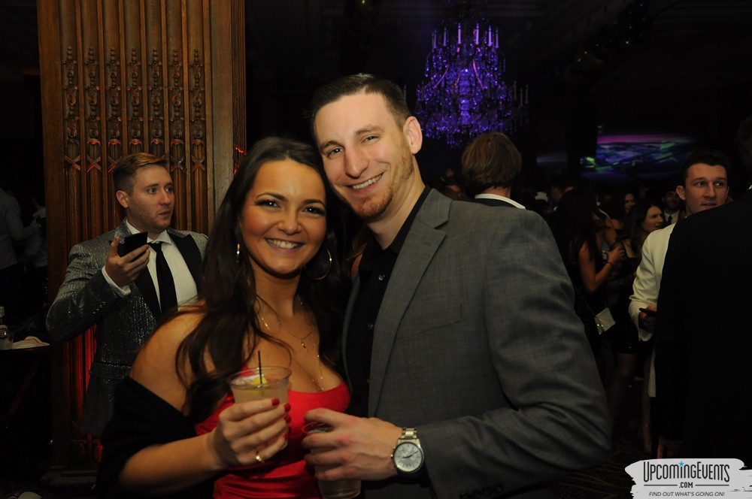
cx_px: 376
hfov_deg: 49.6
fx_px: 814
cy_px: 250
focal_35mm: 39
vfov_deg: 34.1
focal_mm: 26
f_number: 5.6
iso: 800
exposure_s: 1/60
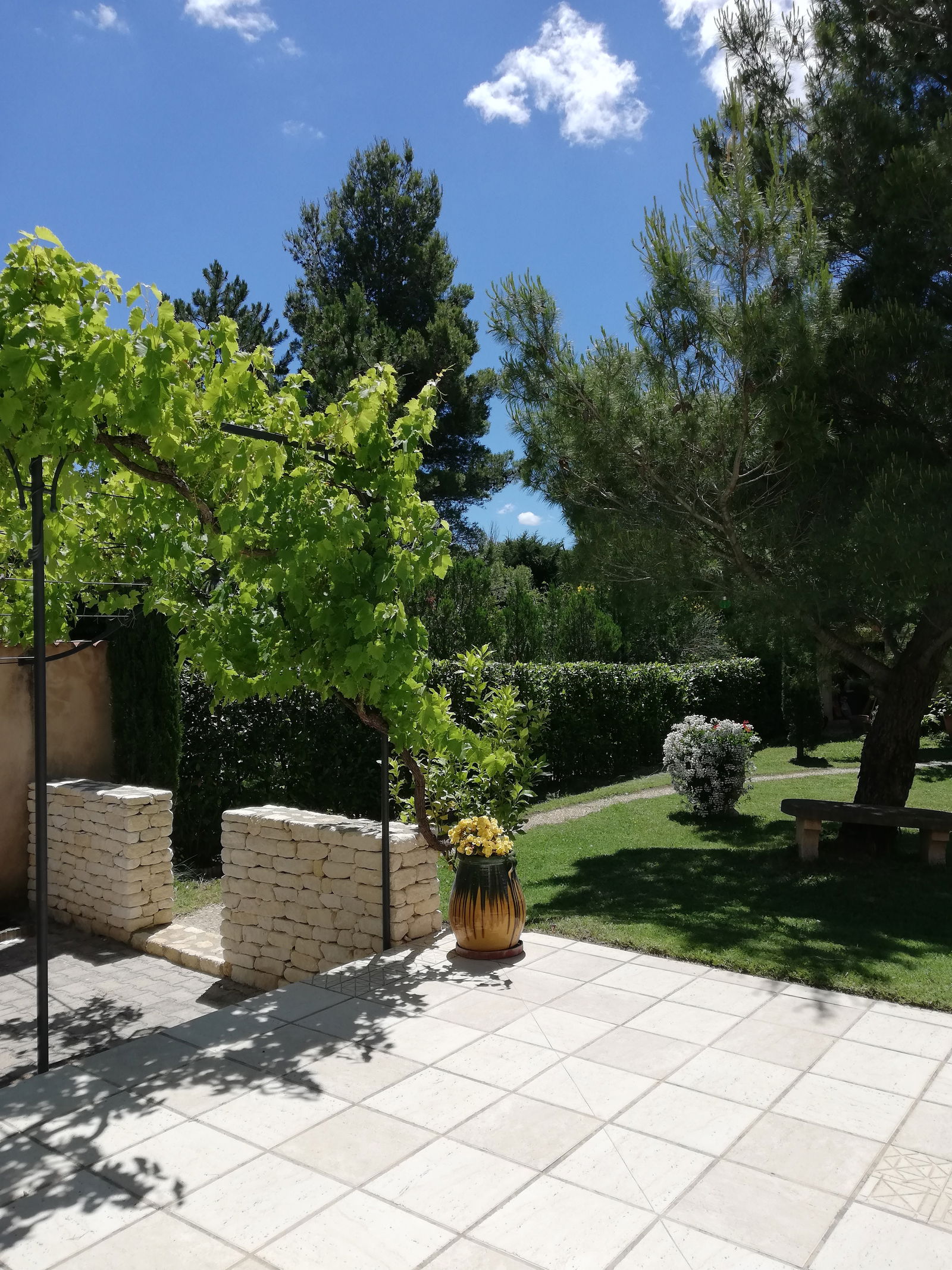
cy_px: 635
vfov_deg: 67.3
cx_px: 476
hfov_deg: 53.1
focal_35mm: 26
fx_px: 953
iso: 50
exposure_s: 1/1385
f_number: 2.2
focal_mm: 3.81
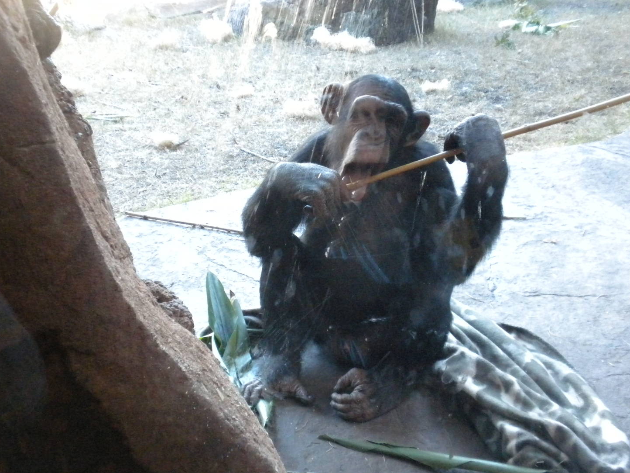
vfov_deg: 35.1
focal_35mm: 41
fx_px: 746
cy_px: 245
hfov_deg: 45.8
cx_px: 322
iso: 800
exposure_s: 1/100
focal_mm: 6.6
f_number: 3.5
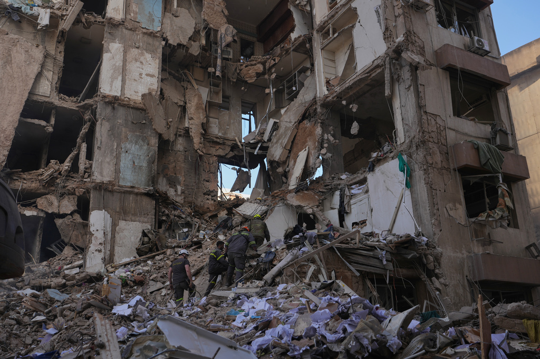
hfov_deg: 54.4
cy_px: 180
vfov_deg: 37.8
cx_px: 270
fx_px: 525
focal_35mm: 35
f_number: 3.5
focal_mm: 35
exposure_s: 1/400
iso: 100
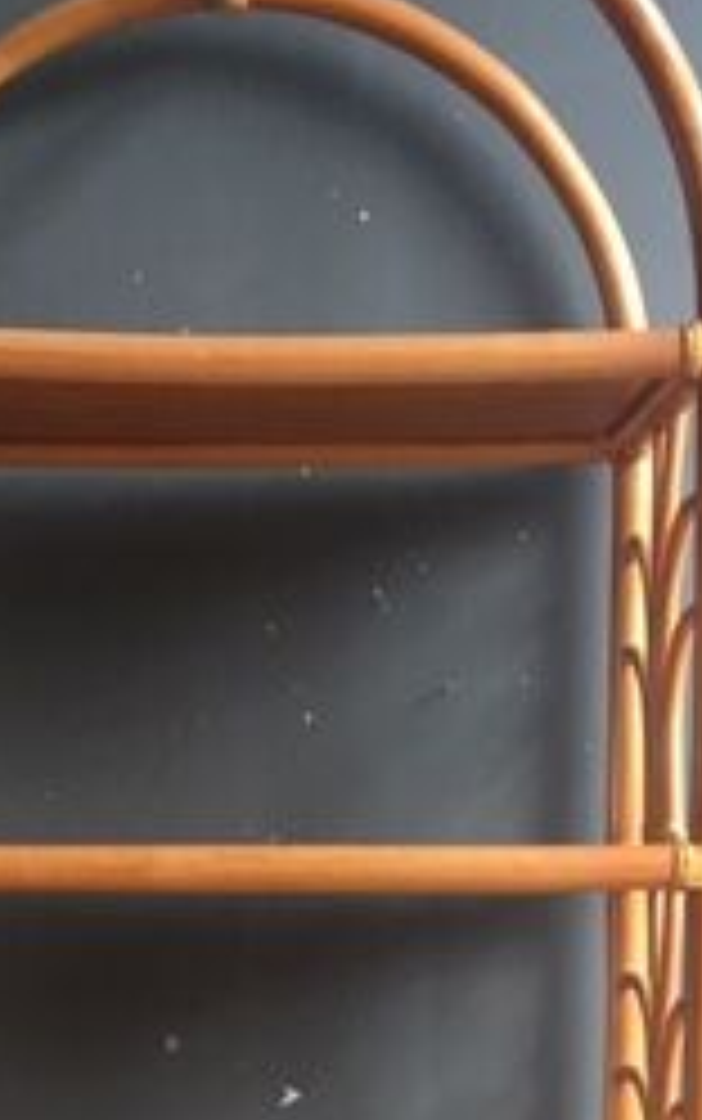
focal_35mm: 79
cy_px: 1098
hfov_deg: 16.5
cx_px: 189
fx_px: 2414
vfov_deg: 25.0
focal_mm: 4.15
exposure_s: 1/33
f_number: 2.2
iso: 50
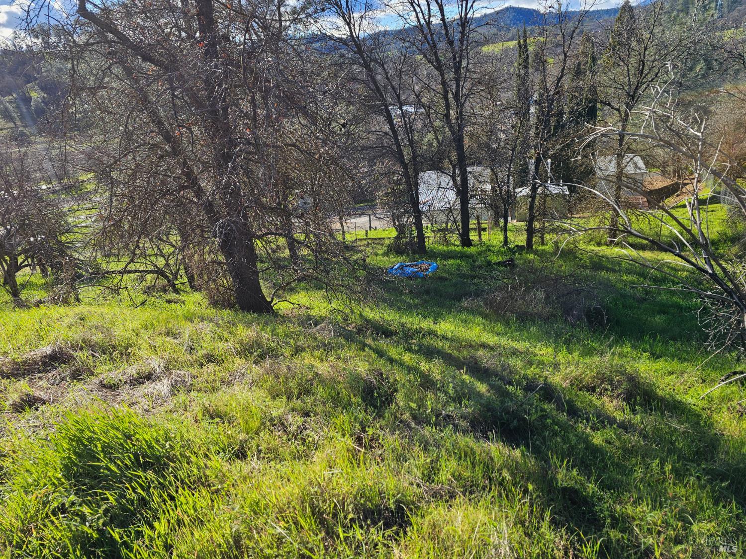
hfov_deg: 73.9
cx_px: 373
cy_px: 280
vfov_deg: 58.9
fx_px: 496
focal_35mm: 23
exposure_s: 1/329
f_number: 1.7
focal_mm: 6.3
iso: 10
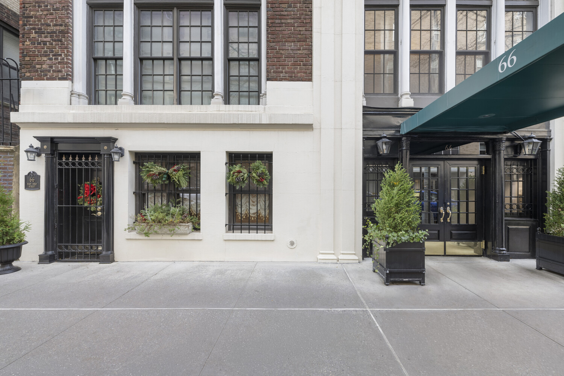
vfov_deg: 81.2
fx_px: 219
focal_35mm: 14
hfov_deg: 104.3
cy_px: 188
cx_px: 282
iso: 320
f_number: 8
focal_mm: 14
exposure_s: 1/5
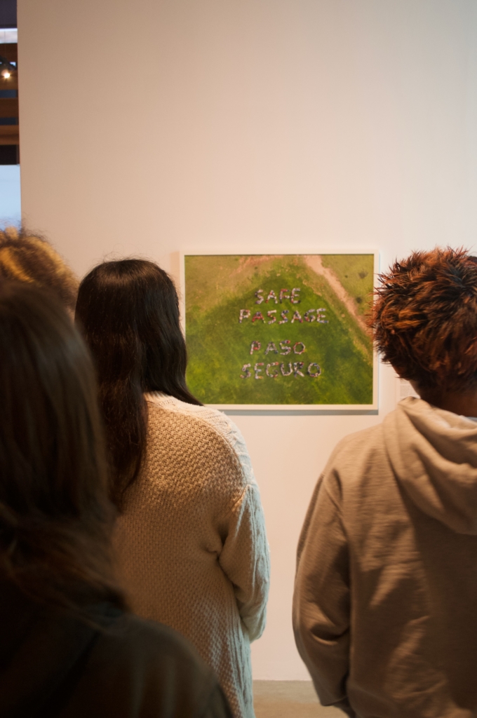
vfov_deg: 43.7
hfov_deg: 29.8
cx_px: 238
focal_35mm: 45
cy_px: 359
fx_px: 897
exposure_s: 1/13
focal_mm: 30
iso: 800
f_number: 4.5
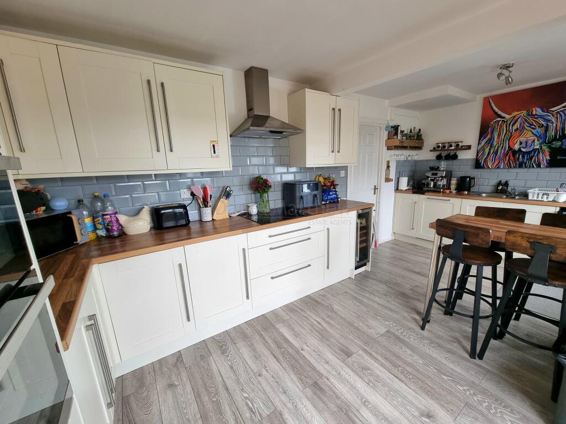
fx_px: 213
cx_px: 283
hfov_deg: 106.2
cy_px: 212
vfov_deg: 89.9
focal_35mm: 13
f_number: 2.2
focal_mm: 2.2
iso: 160
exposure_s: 1/50
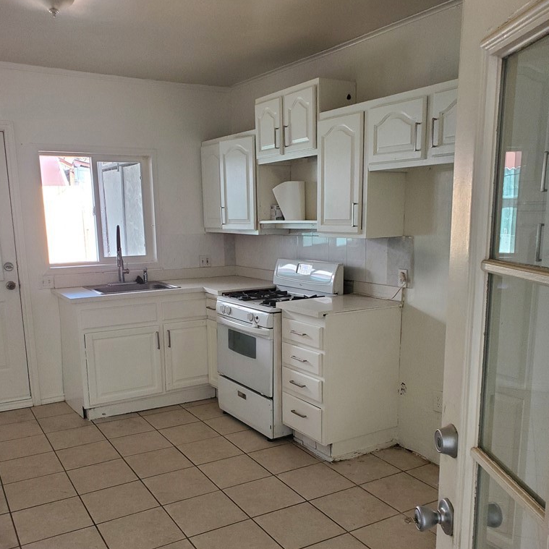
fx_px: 556
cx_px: 275
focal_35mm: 31
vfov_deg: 52.0
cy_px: 339
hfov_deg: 52.5
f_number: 2.4
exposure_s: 1/120
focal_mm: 4.3
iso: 250
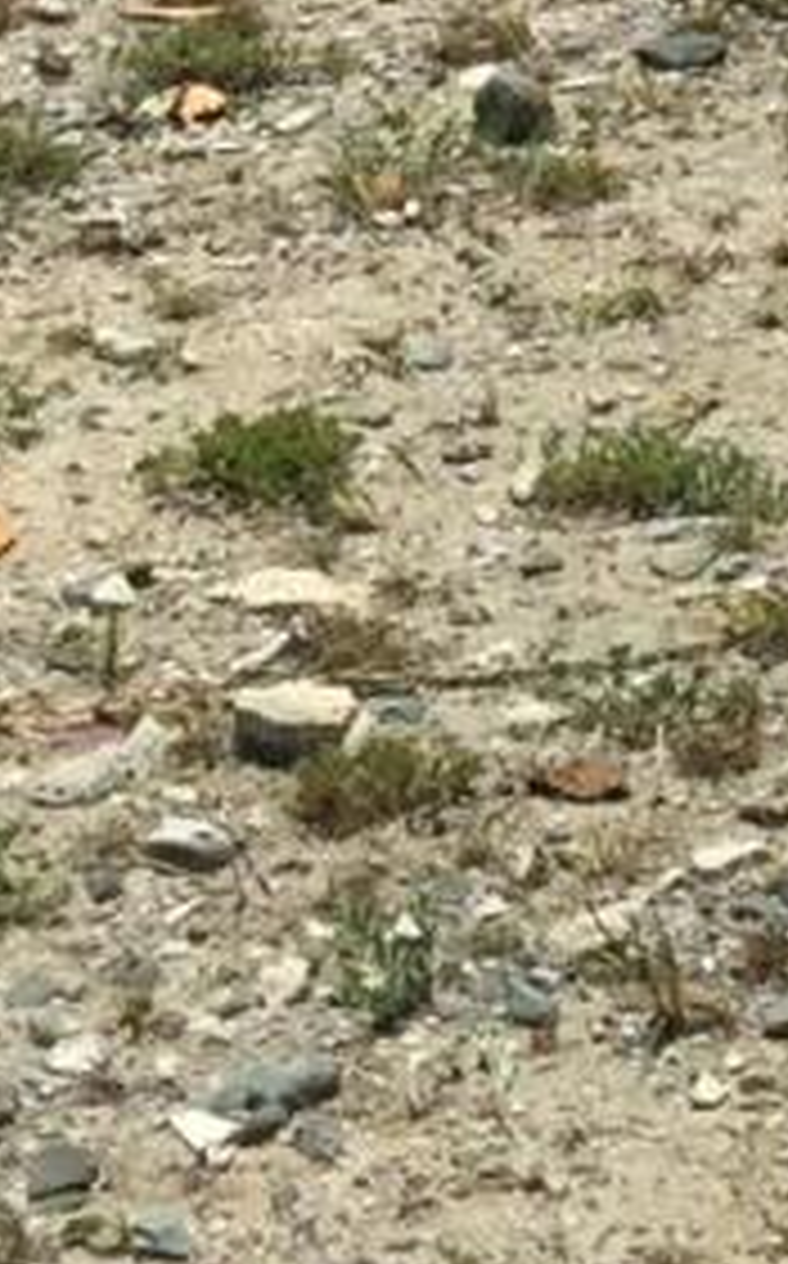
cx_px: 1765
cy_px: -1516
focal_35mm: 219
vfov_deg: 8.9
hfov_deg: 5.8
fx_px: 7544
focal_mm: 4.15
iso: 32
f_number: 2.2
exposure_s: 1/4405
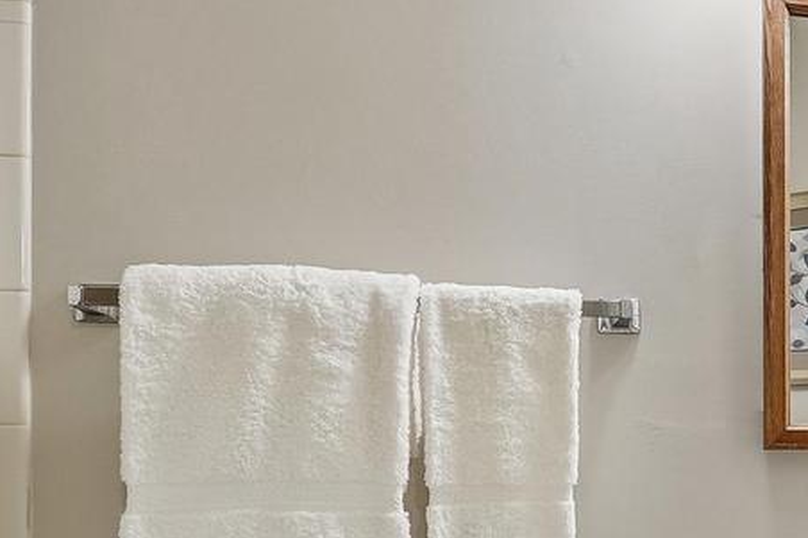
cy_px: 455
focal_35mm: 51
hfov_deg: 35.4
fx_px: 1144
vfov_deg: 25.8
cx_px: 797
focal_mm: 16
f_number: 8
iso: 100
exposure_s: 1/1.67
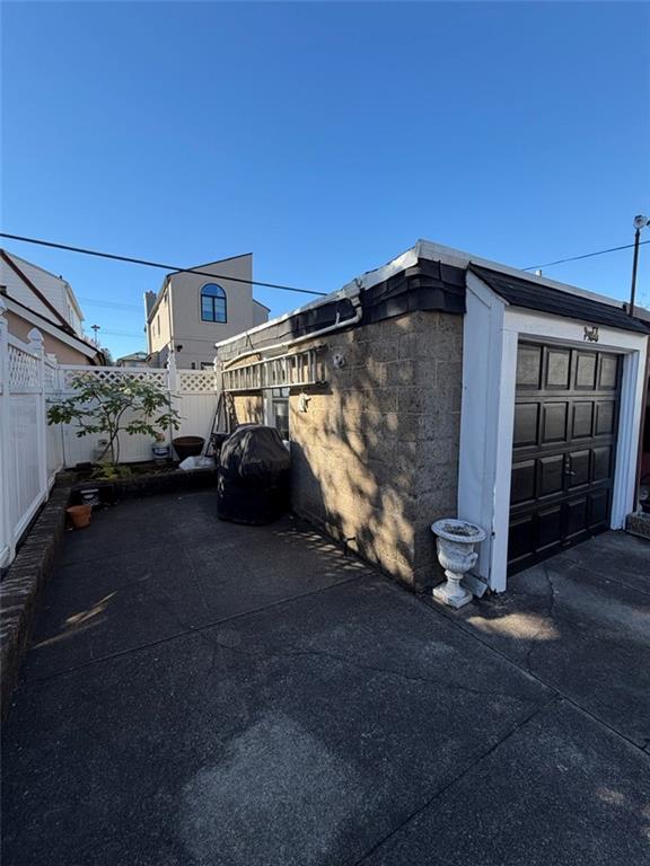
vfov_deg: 102.1
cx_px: 325
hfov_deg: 85.7
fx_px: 351
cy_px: 433
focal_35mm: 14
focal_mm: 2.22
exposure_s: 1/502
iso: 40
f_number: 2.2
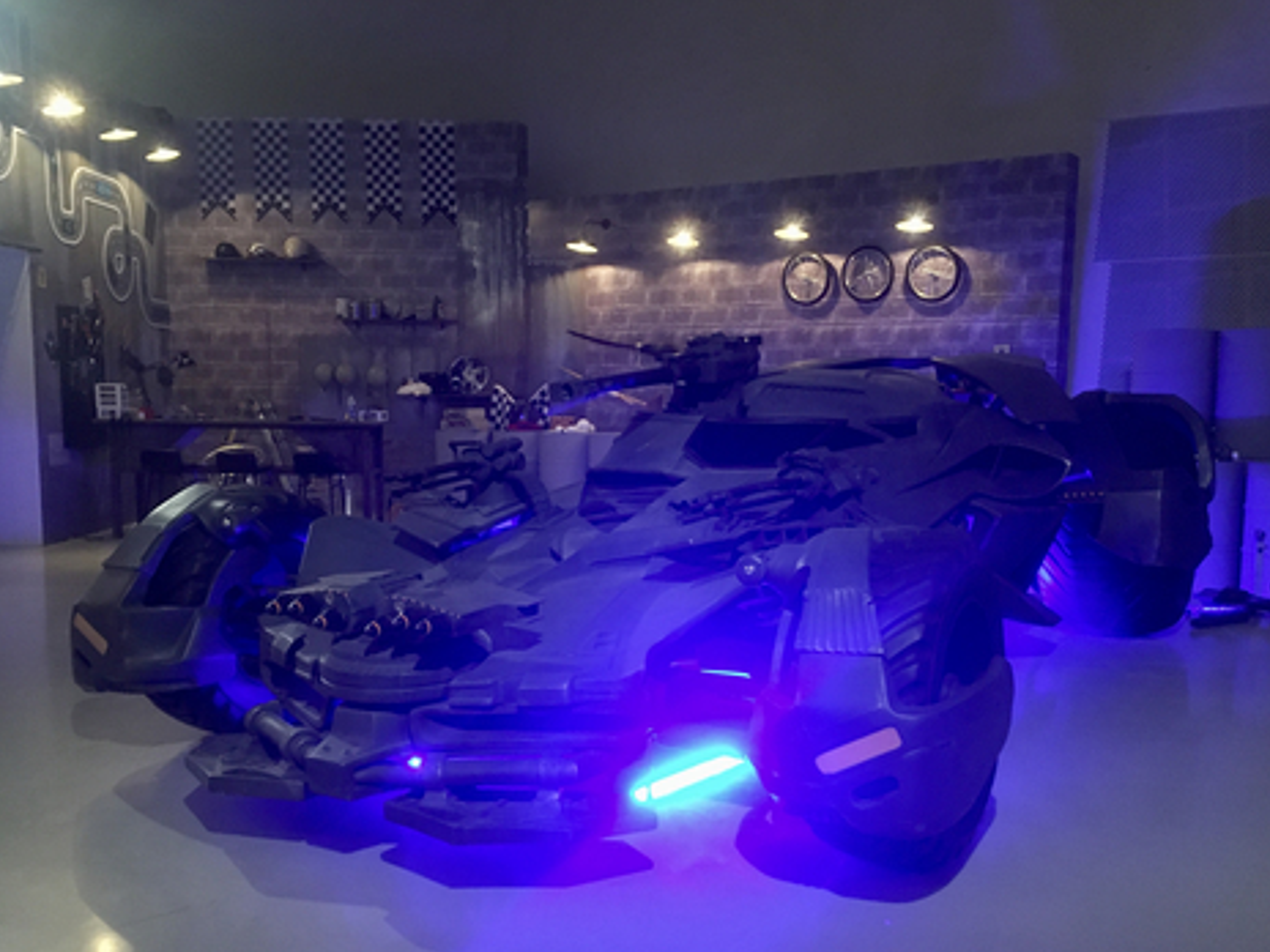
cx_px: 654
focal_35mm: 35
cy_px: 564
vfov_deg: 40.5
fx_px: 1284
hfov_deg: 52.6
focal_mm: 4.15
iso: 200
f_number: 2.2
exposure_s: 1/20
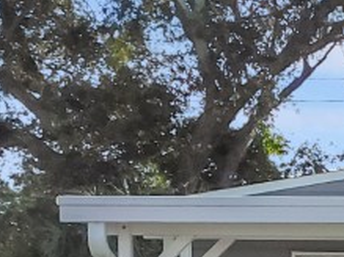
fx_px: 1957
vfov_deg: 7.4
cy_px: 436
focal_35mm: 197
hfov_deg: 9.4
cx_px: 694
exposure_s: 1/800
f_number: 3.2
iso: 125
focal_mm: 5.3
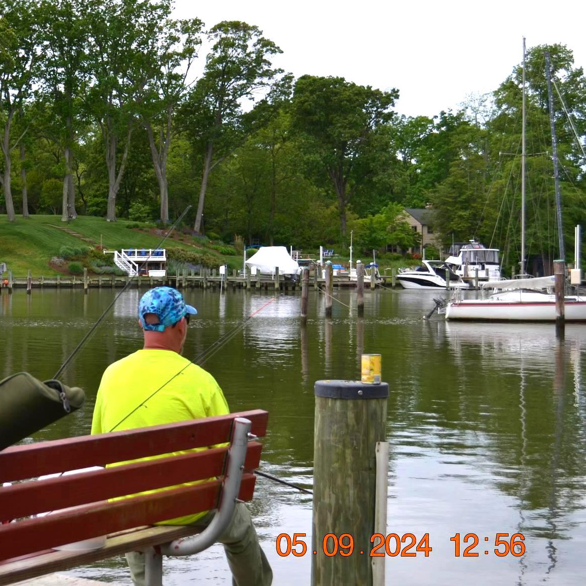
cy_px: 255
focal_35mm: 67
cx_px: 109
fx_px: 1283
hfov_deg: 25.2
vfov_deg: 25.7
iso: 100
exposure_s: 1/500
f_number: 4.5
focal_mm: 30
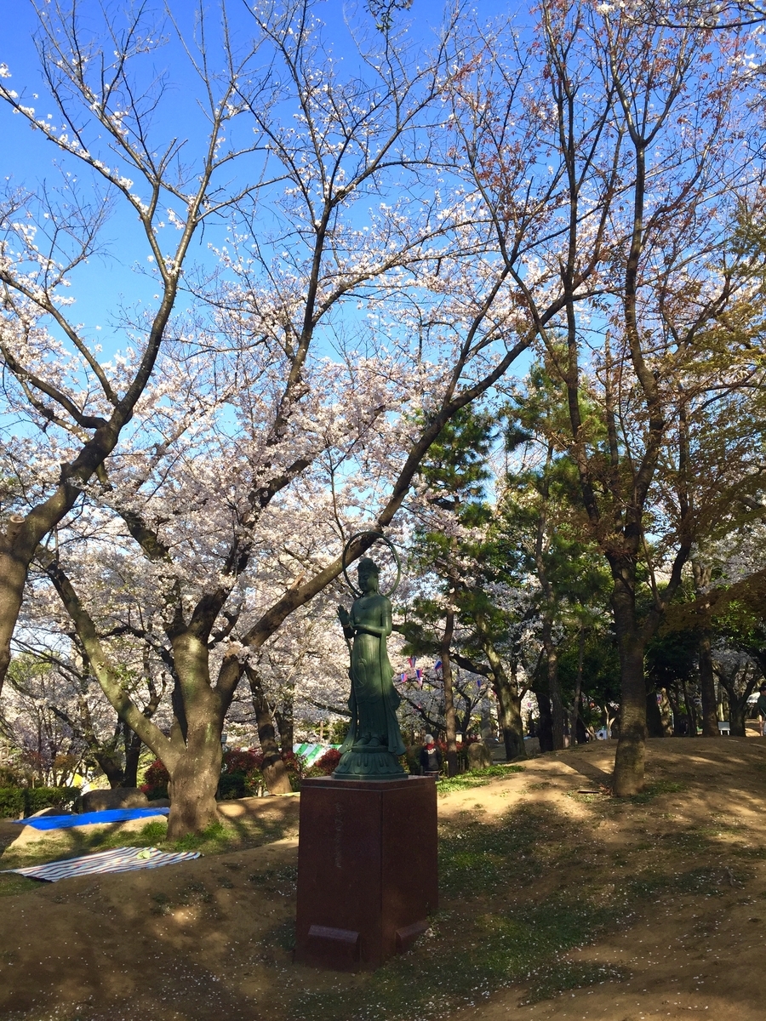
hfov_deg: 48.2
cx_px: 383
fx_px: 856
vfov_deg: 61.7
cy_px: 510
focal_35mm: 29
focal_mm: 4.15
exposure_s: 1/807
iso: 32
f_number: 2.2
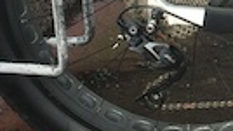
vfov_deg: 6.3
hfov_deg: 10.3
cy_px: -110
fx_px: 1166
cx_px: 509
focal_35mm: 189
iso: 25
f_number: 2.2
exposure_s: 1/366
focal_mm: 4.15
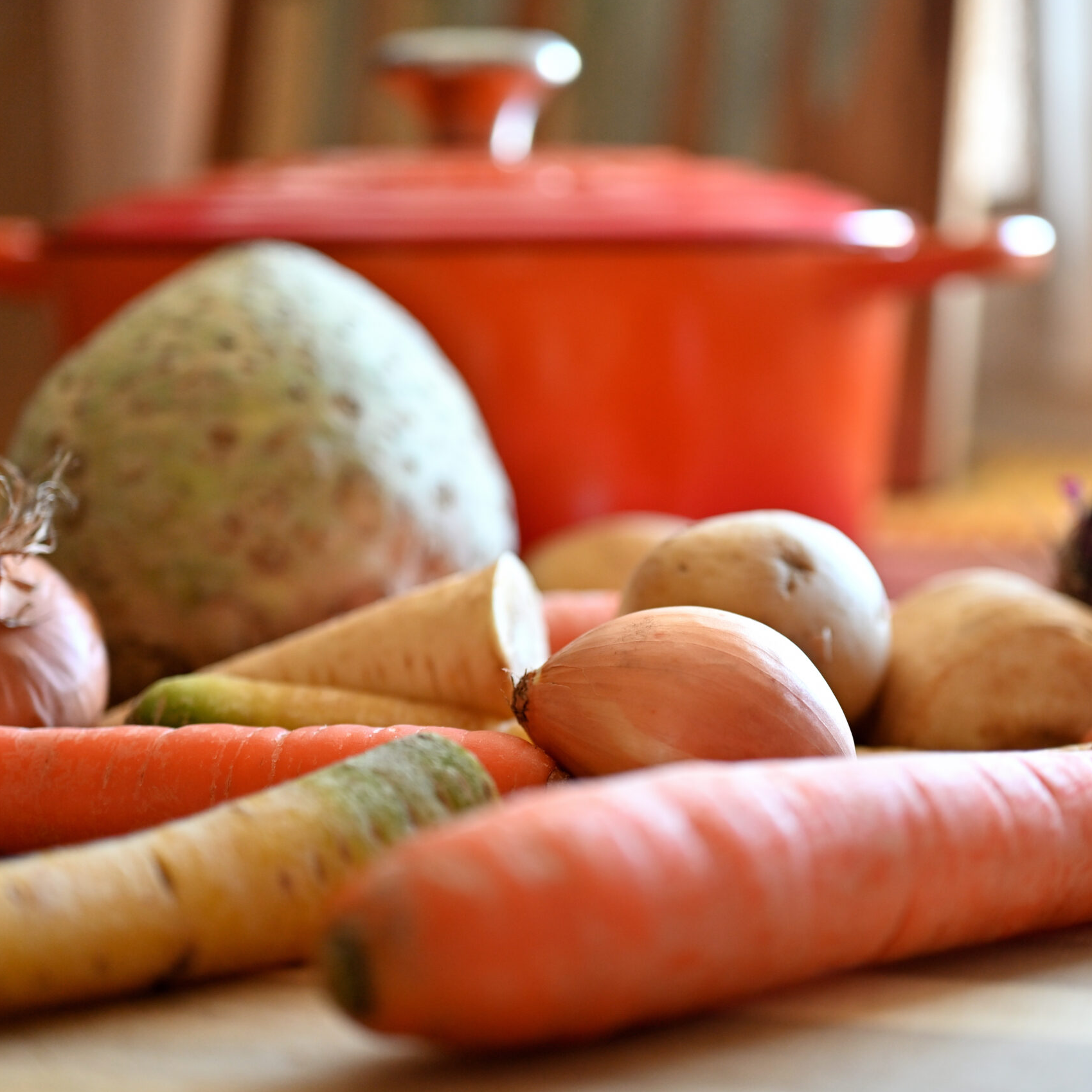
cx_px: 610
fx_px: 2284
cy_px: 545
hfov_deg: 26.9
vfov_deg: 26.9
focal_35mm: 64
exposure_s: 1/60
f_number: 3.3
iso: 400
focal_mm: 50
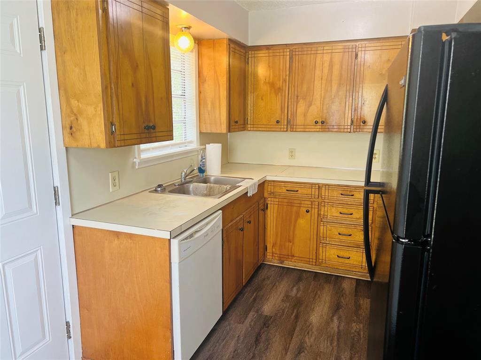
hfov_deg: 67.3
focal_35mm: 26
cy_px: 180
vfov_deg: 53.1
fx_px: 361
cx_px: 240
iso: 125
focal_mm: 5.7
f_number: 1.5
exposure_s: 1/120
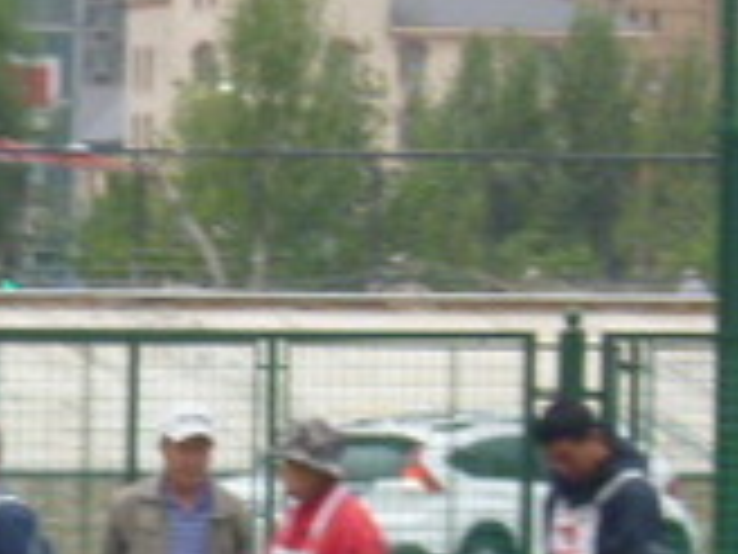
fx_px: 10383
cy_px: 716
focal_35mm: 487
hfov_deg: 4.0
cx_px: -428
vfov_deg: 3.0
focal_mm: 21.5
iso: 200
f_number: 6.4
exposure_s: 1/125
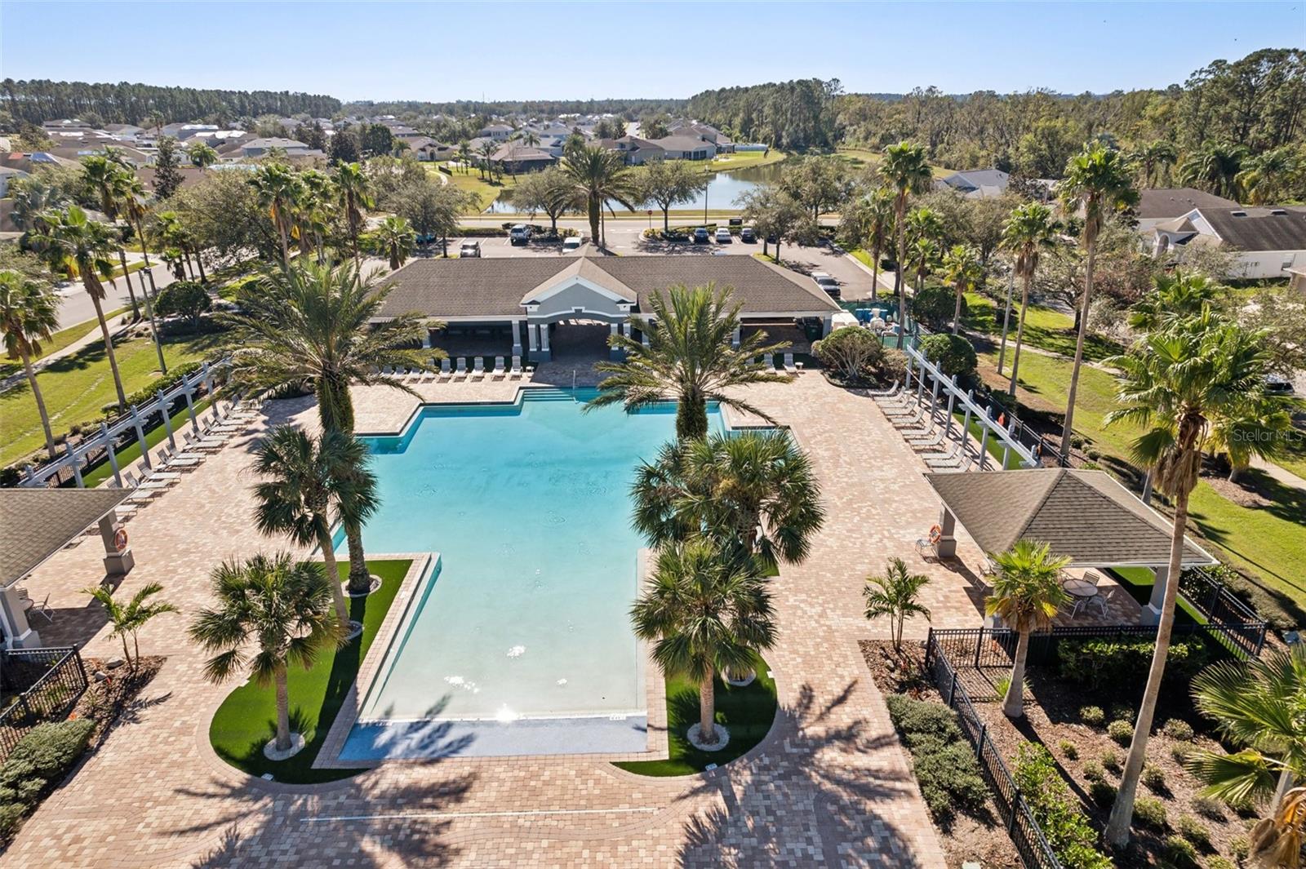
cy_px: 434
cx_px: 653
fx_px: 798
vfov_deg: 57.2
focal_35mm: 22
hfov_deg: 78.6
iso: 100
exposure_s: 1/2000
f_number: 2.8
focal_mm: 8.4
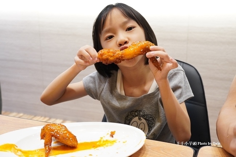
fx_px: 315
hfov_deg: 41.1
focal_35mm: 48
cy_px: 78
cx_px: 118
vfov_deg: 28.1
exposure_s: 1/50
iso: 1600
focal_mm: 32
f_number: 4.5
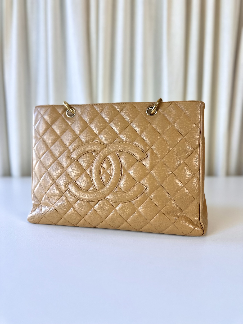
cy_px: 162
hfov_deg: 56.8
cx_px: 122
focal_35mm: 24
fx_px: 225
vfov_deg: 71.6
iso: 64
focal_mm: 6.86
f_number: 1.78
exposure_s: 1/100
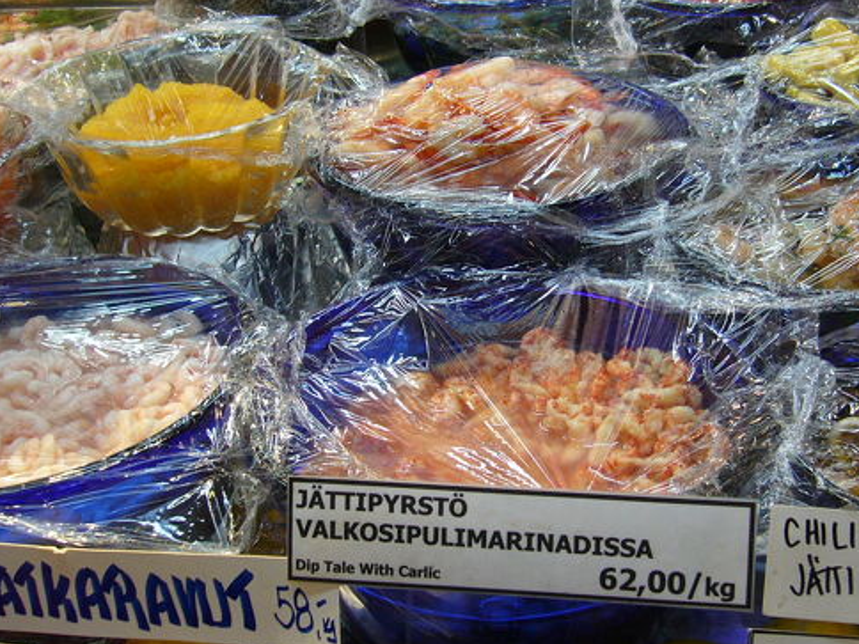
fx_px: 1166
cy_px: 246
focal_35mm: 47
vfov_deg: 30.8
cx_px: 516
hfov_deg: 40.3
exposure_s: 1/20
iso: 125
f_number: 2.8
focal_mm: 5.8
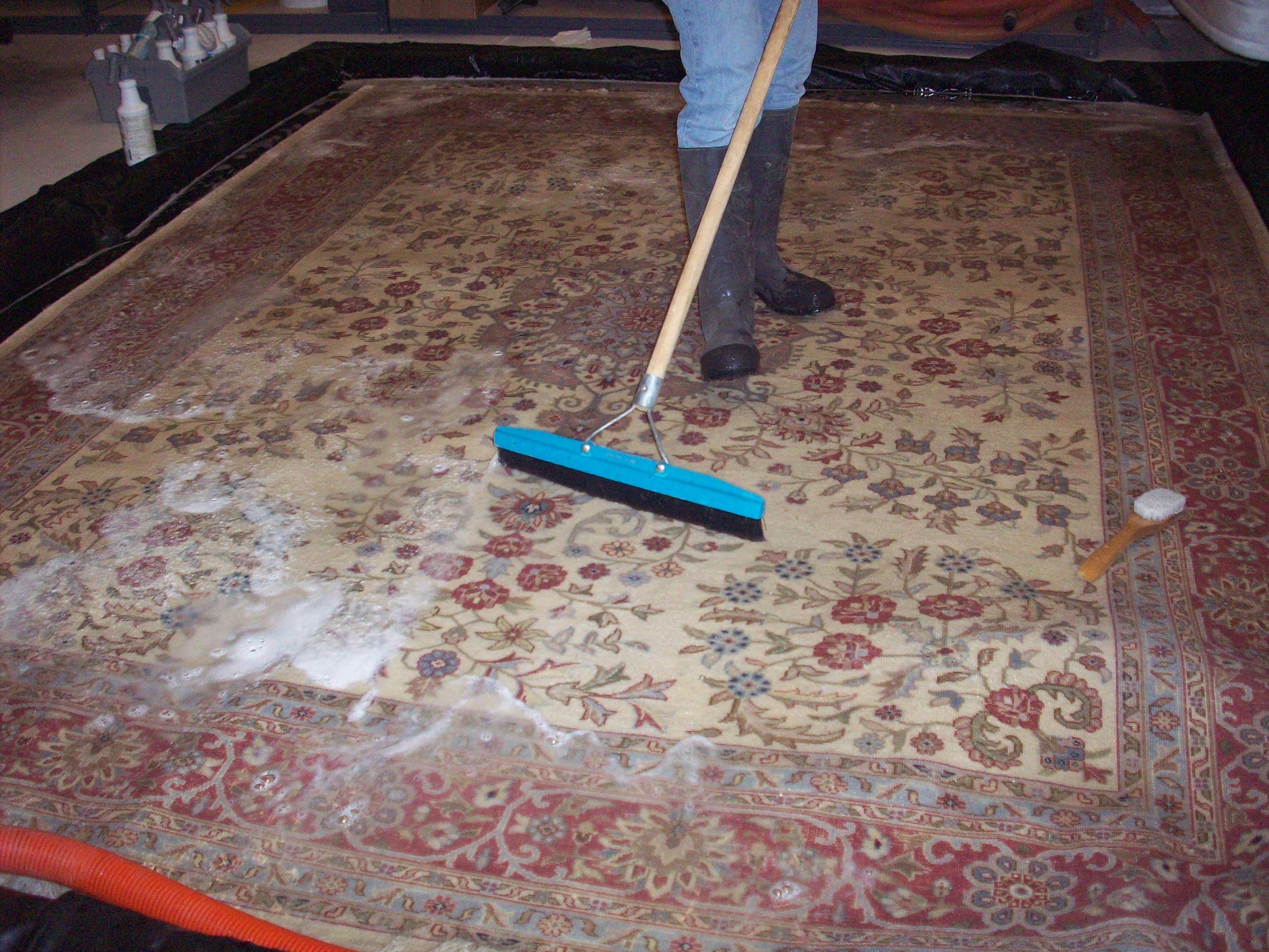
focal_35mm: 37
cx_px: 634
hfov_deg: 50.1
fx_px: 1356
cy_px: 476
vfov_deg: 38.7
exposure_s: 1/64
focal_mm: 6.2
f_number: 2.8
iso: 200
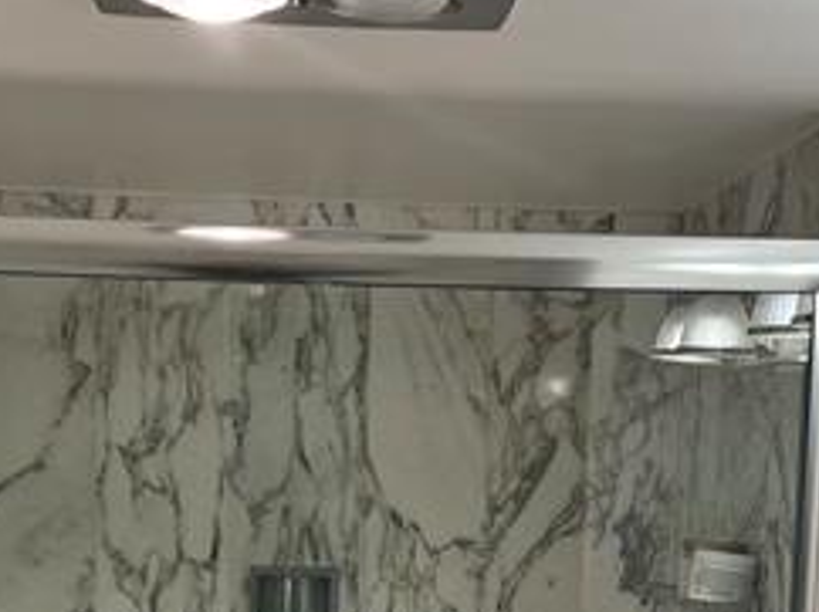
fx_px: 2033
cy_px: 811
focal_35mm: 86
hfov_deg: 22.8
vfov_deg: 16.2
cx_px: 413
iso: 64
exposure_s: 1/120
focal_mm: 5.7
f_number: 1.5
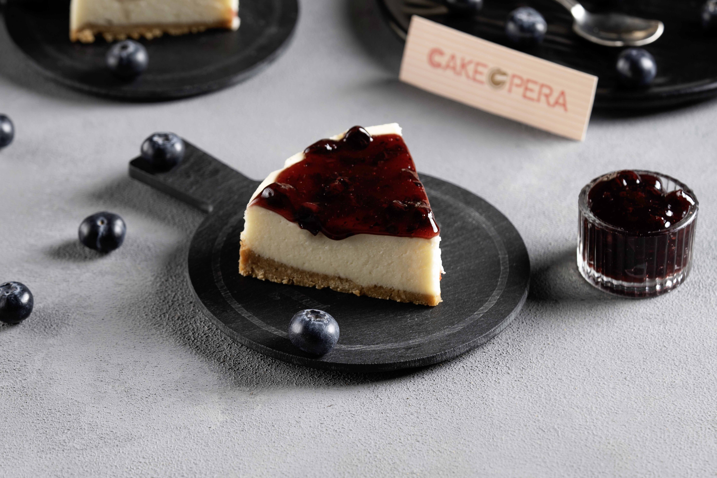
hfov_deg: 22.6
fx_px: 1792
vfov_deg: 15.2
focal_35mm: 90
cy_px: 239
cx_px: 358
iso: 80
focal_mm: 90
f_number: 5.6
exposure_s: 1/160
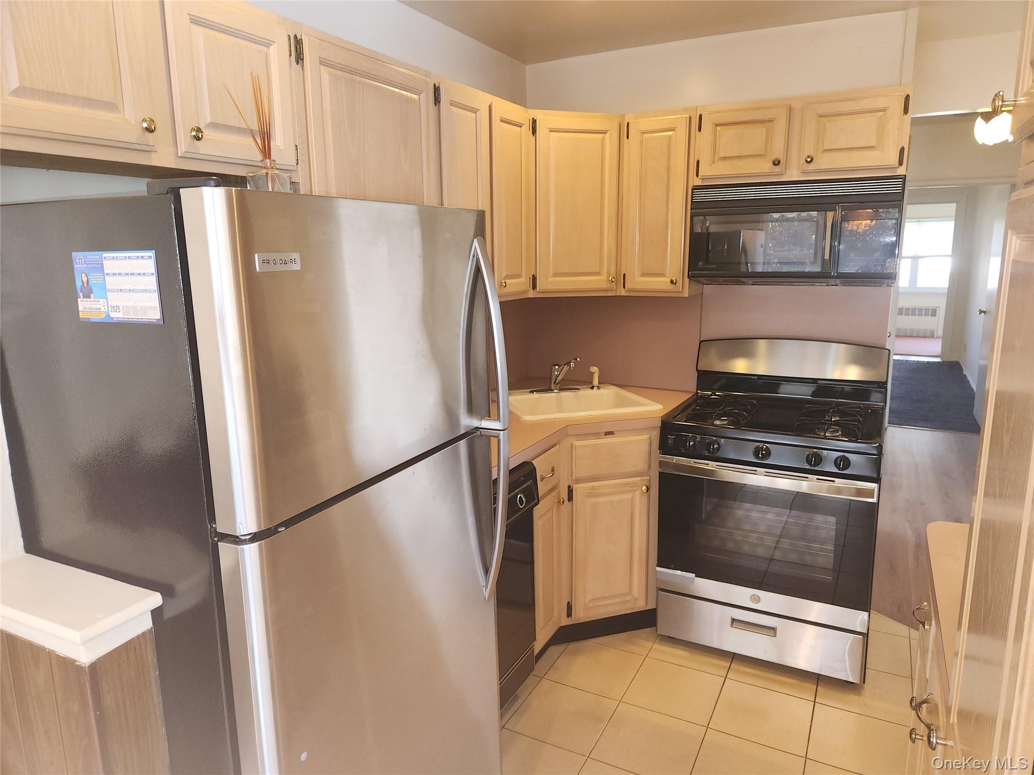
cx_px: 517
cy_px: 388
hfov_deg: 73.9
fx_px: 687
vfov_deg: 58.9
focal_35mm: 23
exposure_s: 1/60
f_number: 1.8
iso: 125
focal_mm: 5.4
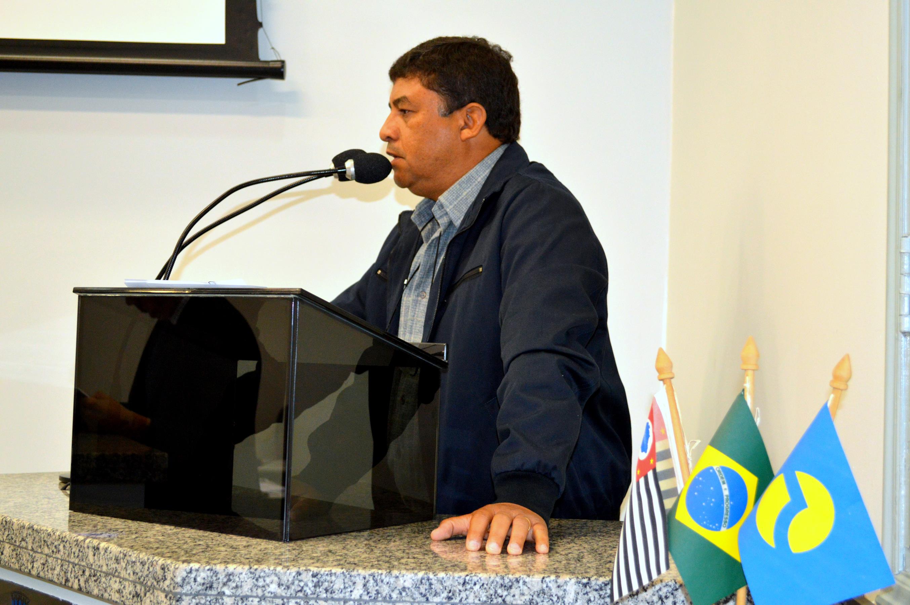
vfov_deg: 25.7
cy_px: 302
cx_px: 455
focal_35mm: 52
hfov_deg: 37.9
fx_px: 1326
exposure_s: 1/60
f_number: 5
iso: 1100
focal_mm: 35
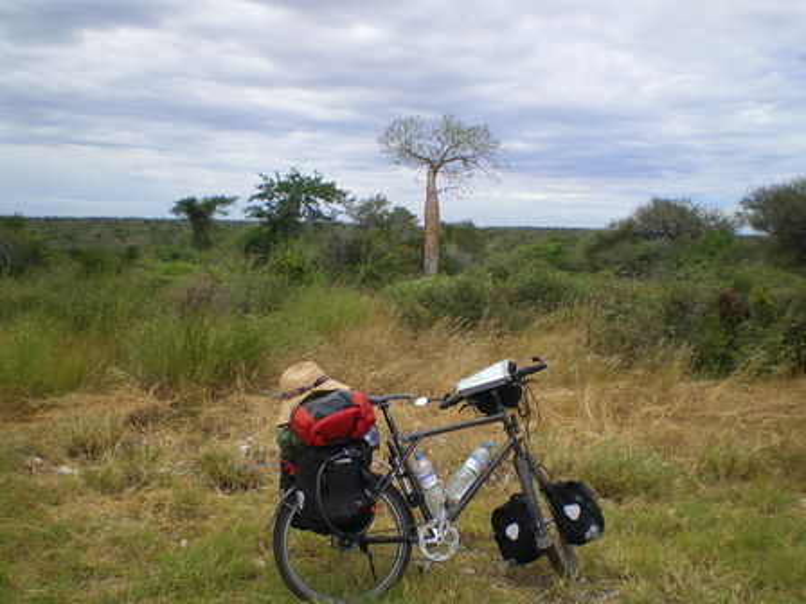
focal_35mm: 38
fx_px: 885
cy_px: 302
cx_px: 403
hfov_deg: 49.0
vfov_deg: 37.7
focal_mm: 6.3
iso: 64
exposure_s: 1/320
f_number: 4.6
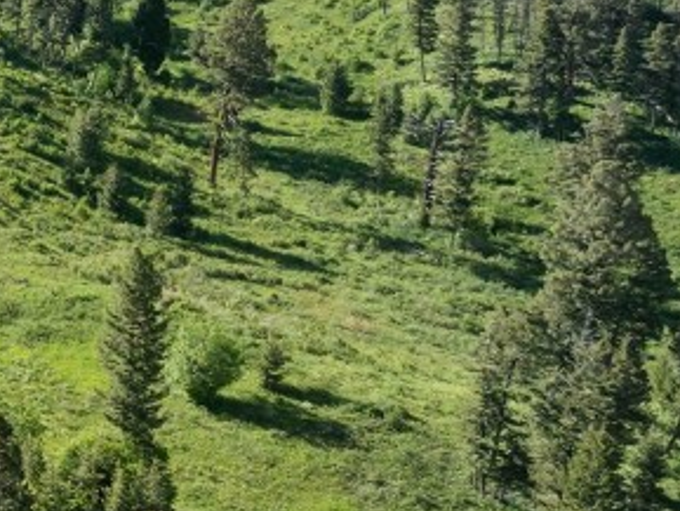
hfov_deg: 19.2
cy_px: 179
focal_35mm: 85
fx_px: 1670
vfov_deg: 17.3
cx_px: -422
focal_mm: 12.29
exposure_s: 1/320
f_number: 2.8
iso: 150
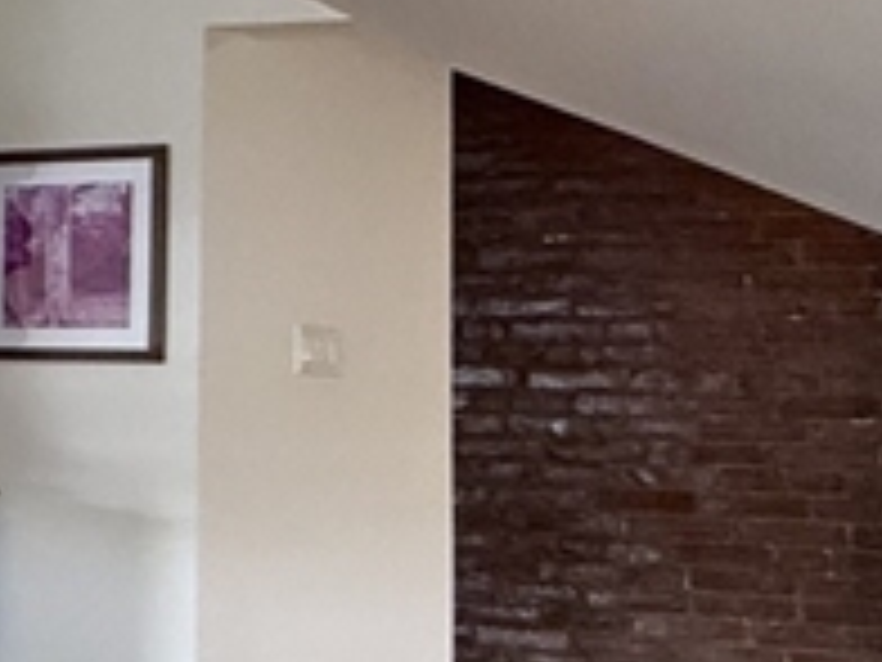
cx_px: -981
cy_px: 324
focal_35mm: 73
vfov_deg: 20.2
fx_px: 1860
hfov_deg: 17.2
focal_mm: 2.22
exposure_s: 1/60
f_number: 2.2
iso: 250
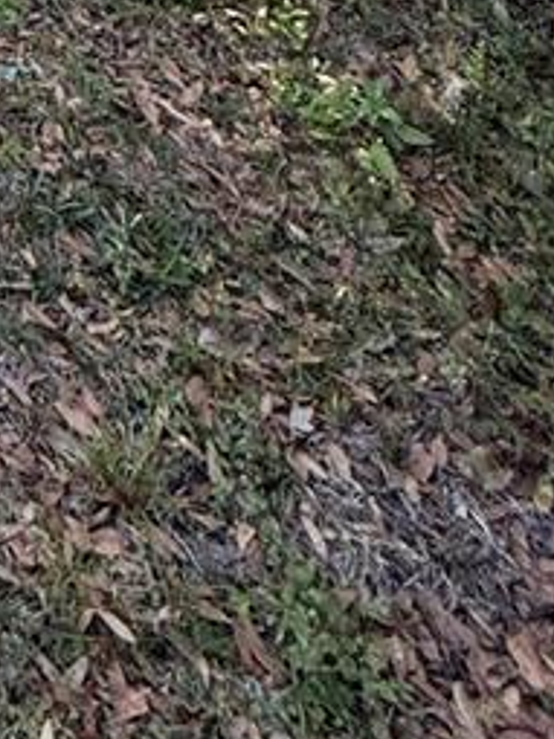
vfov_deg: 17.6
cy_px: -826
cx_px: -661
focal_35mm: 66
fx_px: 1410
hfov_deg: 15.6
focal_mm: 2.22
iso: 64
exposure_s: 1/184
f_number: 2.2
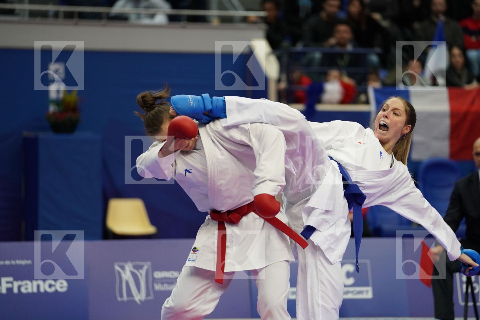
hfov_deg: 12.0
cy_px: 160
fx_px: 2280
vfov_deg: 8.0
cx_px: 240
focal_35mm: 171
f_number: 2.8
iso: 2500
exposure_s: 1/1000
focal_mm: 171
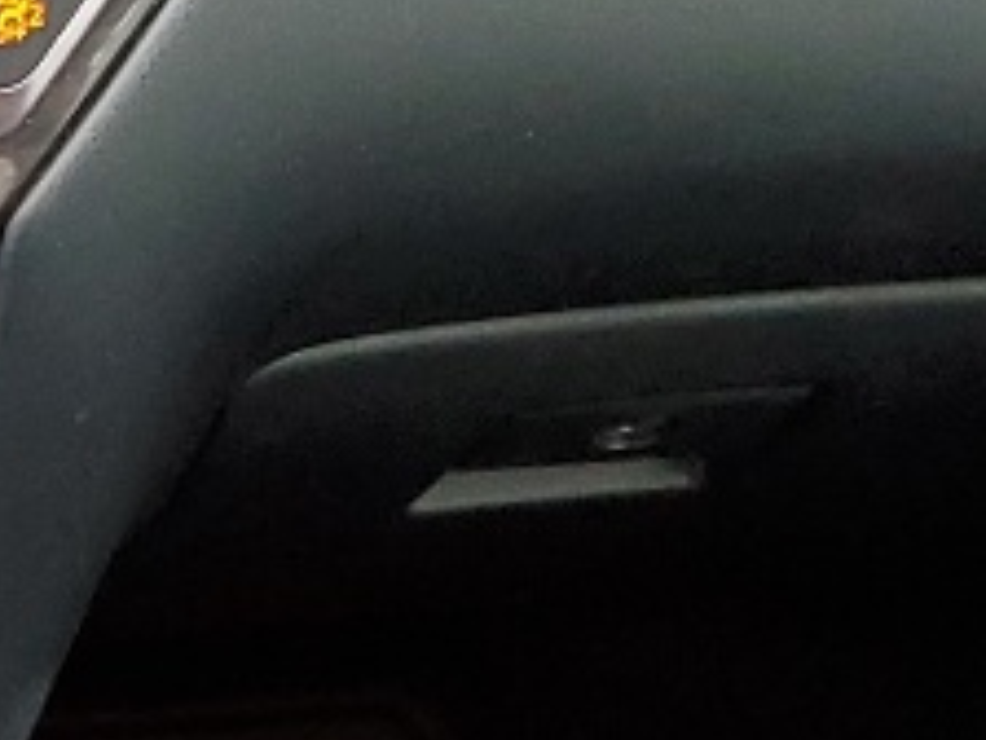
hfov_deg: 9.8
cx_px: -1105
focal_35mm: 186
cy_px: 1273
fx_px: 5298
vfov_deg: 7.8
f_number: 1.5
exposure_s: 1/120
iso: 74
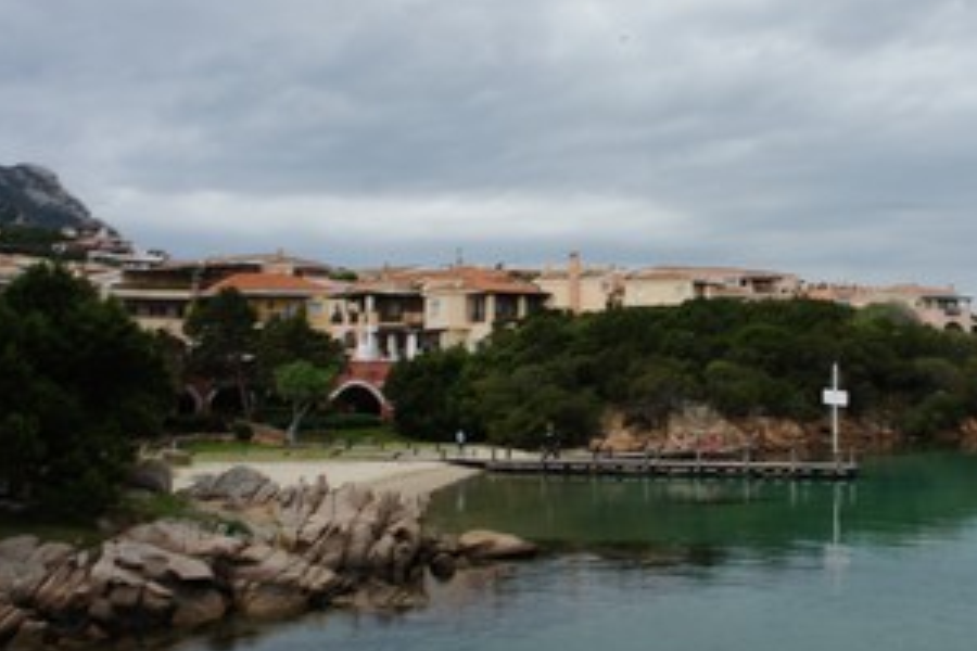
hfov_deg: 41.7
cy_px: 303
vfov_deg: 29.2
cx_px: 713
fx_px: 1248
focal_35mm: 46
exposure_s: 1/50
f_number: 10
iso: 200
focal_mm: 20
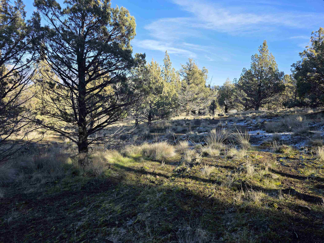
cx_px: 162
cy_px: 122
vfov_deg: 58.9
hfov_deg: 73.9
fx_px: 215
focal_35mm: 23
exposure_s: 1/2558
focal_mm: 6.3
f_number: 1.7
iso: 80
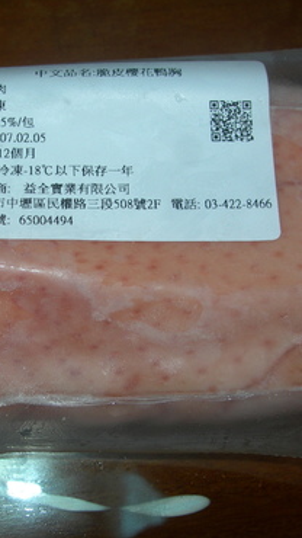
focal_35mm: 56
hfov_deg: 21.2
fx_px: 798
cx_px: 73
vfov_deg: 37.2
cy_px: 267
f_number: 4.8
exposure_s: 1/60.1
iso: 50
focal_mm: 7.8
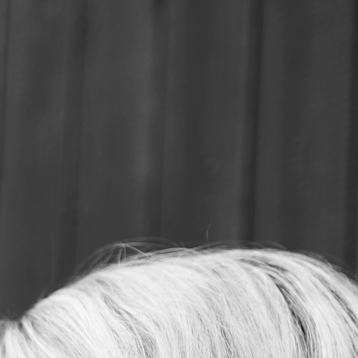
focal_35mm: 183
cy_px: 701
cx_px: -316
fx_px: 2141
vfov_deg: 9.0
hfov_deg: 9.1
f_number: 2.2
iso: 125
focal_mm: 35
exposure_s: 1/200
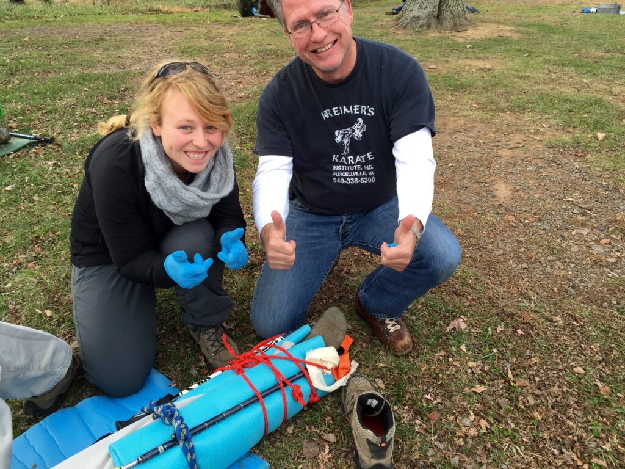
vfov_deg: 48.2
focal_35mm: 29
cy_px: 234
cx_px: 312
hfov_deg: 61.7
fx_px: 524
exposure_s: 1/154
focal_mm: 4.15
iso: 32
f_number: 2.2
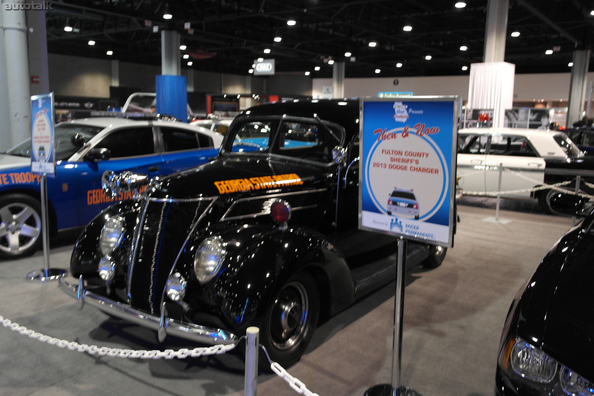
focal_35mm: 30
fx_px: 495
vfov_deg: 43.6
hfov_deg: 61.9
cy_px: 198
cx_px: 297
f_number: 3.5
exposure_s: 1/20
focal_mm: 20
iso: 400
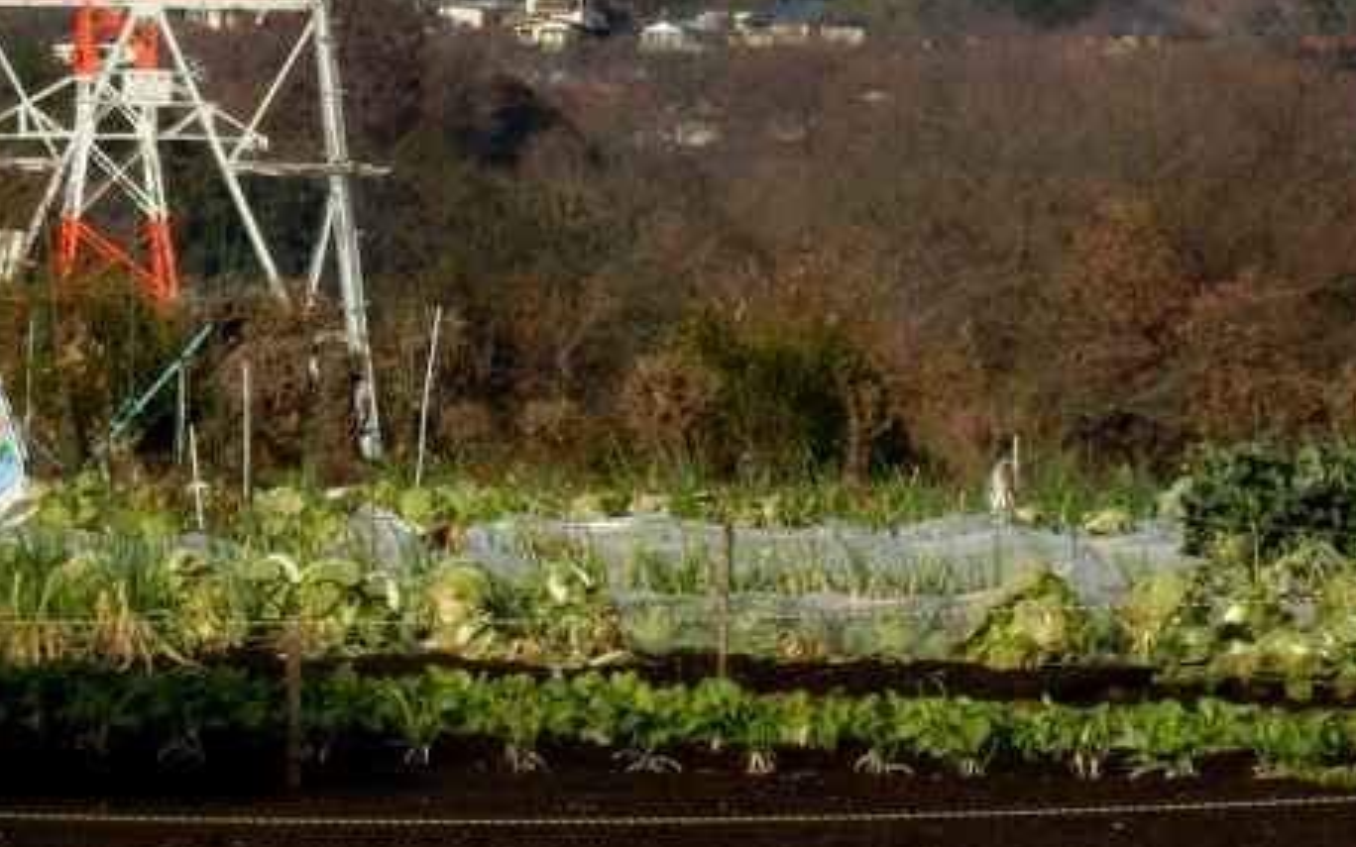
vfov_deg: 2.9
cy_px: 24
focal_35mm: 446
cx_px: 1062
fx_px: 16482
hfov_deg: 4.7
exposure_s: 1/320
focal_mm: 42.5
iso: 80
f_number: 5.8
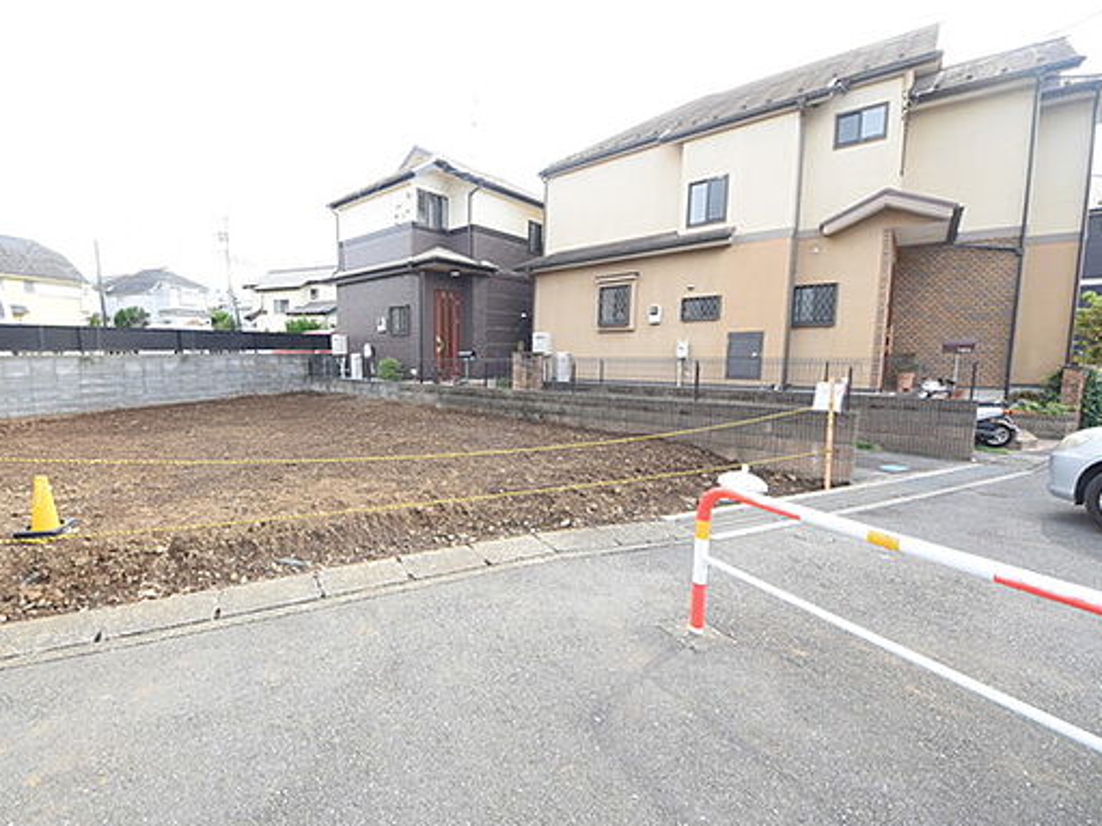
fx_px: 446
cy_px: 408
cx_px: 449
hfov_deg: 100.9
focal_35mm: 14
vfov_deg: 85.6
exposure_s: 1/200
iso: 400
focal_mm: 8
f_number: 7.1
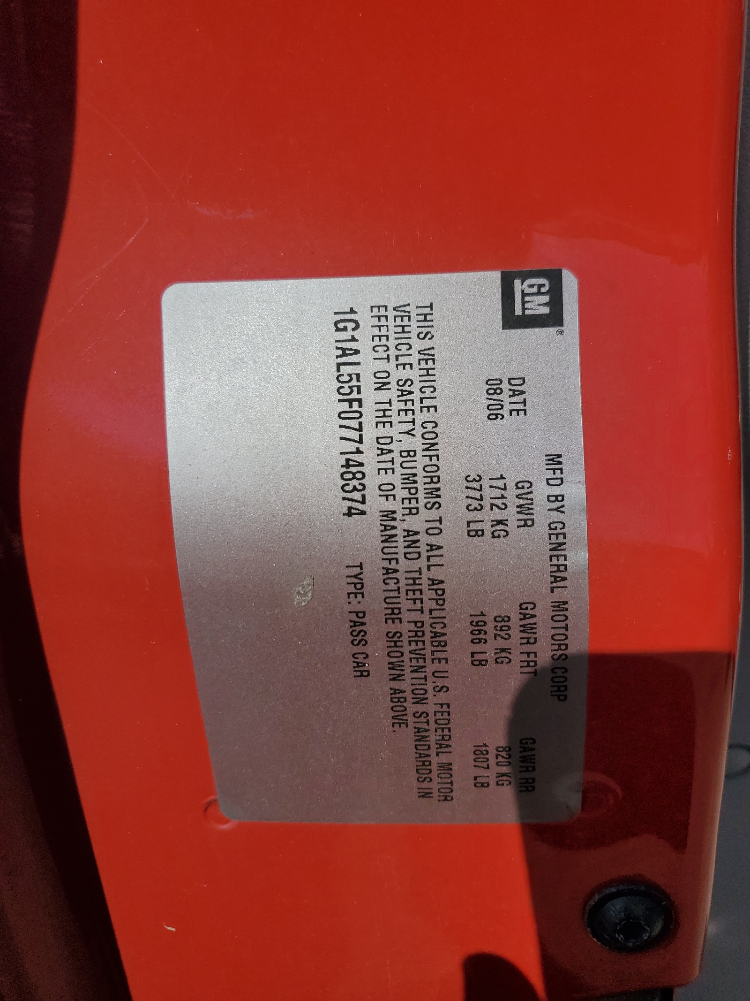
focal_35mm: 26
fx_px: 751
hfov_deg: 53.1
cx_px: 375
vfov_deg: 67.3
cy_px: 500
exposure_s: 1/10000
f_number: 1.5
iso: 50
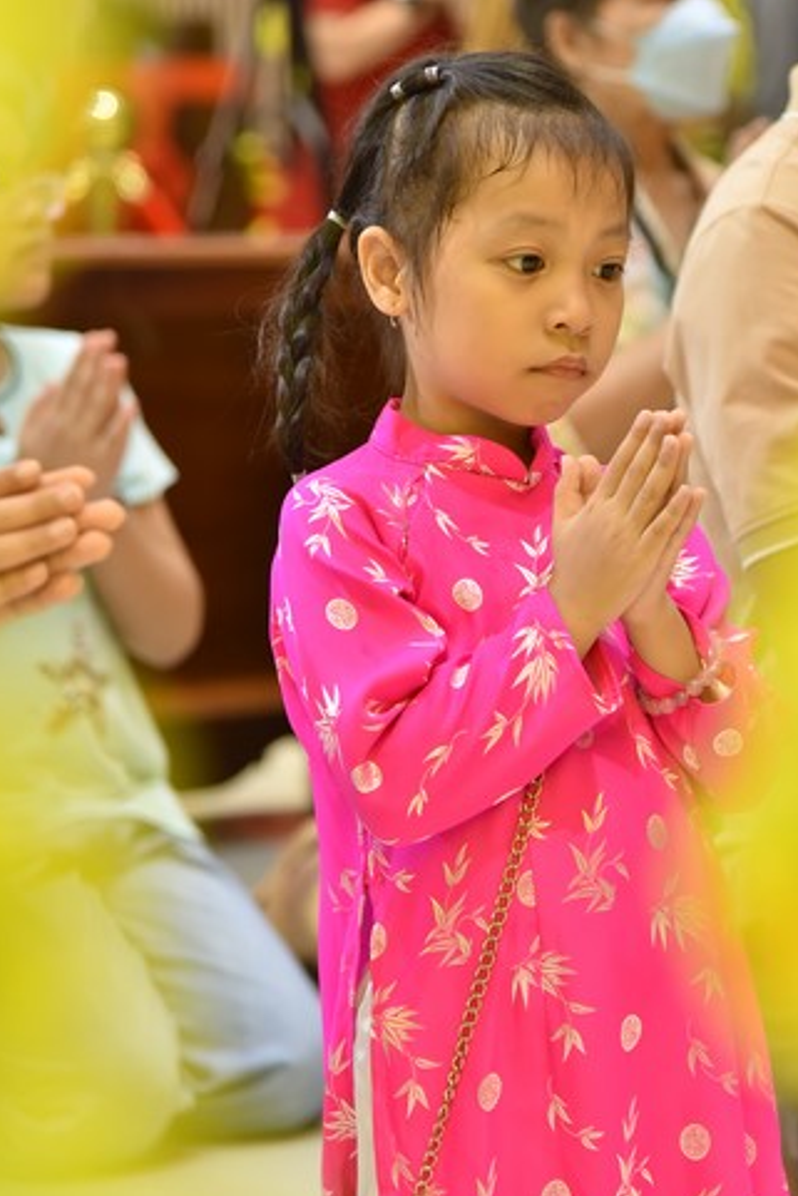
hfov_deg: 8.5
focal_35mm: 162
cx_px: 523
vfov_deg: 12.7
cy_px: 527
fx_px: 5382
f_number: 4
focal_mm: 120
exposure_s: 1/125
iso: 1000
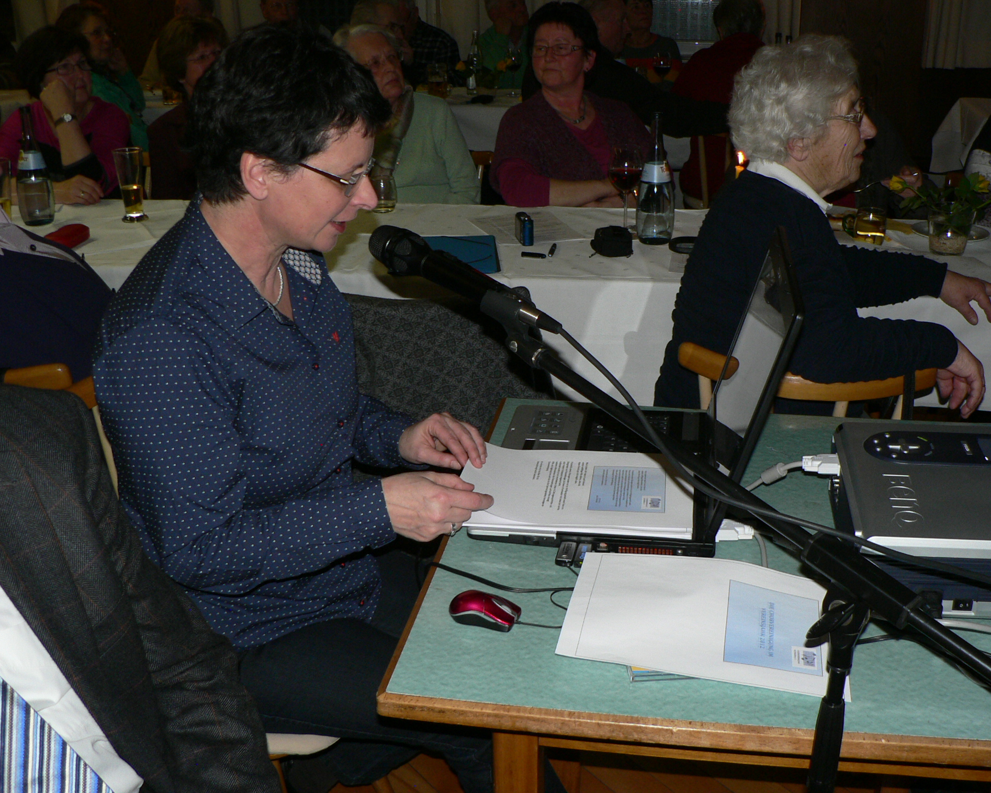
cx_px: 528
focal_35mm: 38
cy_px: 401
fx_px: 1114
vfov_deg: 39.2
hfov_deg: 47.9
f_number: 2.8
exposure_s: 1/60
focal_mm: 6
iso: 100
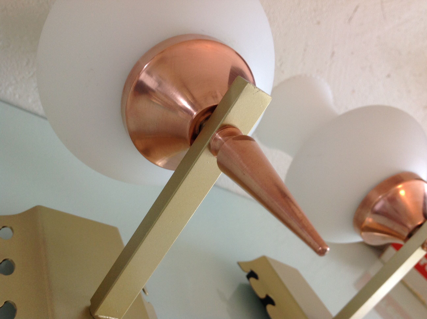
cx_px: 214
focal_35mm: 35
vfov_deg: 40.6
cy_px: 160
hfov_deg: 52.7
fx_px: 431
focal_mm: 4.28
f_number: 2.4
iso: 64
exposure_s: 1/15
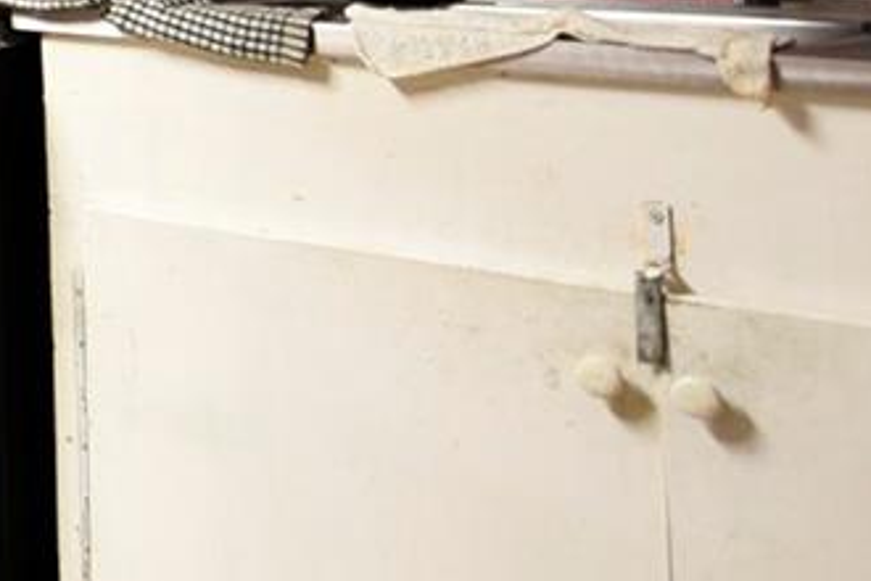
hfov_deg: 15.4
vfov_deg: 14.5
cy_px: -320
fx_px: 2105
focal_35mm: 87
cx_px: -1124
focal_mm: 14
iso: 200
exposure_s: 1/20
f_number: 2.8
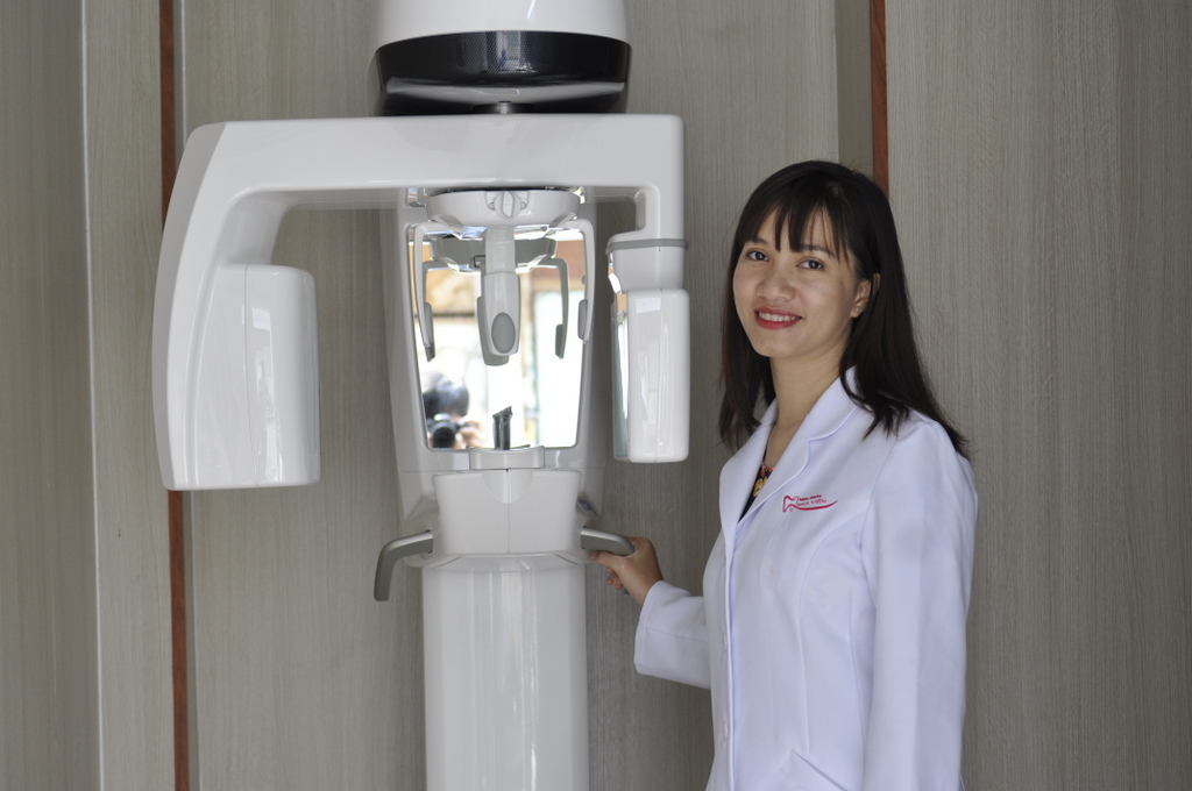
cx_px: 596
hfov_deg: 27.0
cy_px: 396
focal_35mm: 75
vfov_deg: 18.1
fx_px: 2480
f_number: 4.5
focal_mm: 50
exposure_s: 1/80
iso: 400
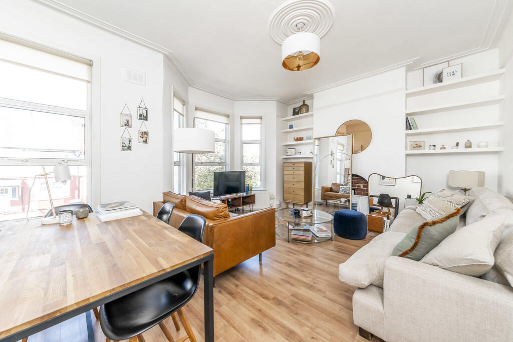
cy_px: 171
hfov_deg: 112.6
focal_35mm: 12
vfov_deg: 90.0
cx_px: 256
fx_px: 171
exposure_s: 1/40
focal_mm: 12
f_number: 8
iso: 400
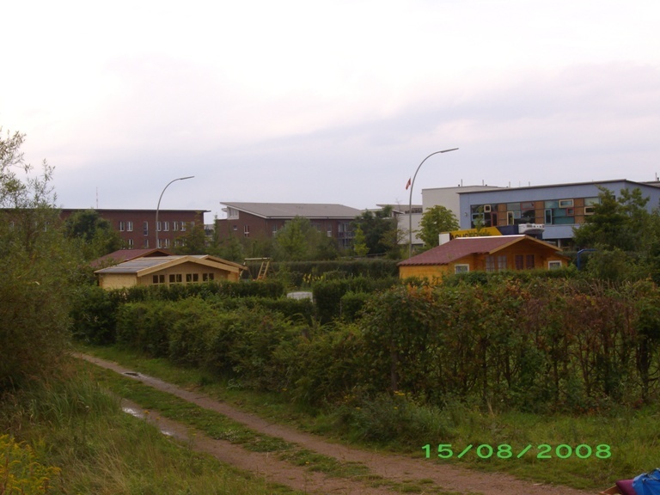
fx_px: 1335
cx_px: 330
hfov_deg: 27.8
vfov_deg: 21.0
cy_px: 248
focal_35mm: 70
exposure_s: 1/160
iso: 80
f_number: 6.7
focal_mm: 11.3
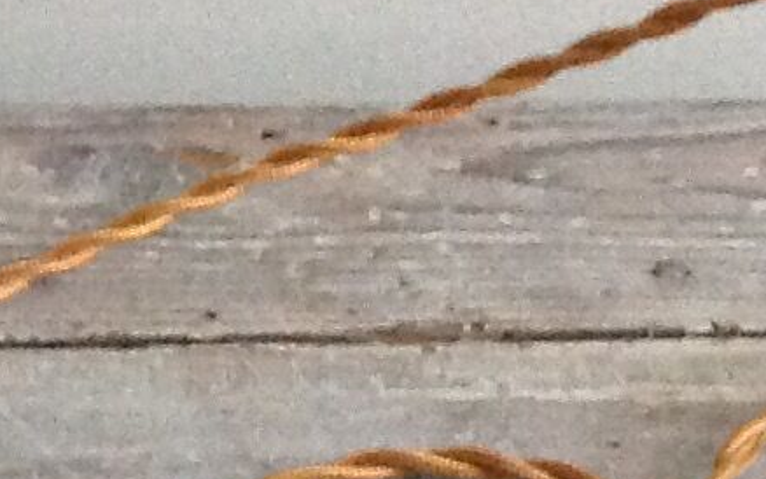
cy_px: 517
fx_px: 4573
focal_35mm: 219
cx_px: 12
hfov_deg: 9.5
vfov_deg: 6.0
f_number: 2.4
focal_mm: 4.28
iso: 500
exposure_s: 1/15
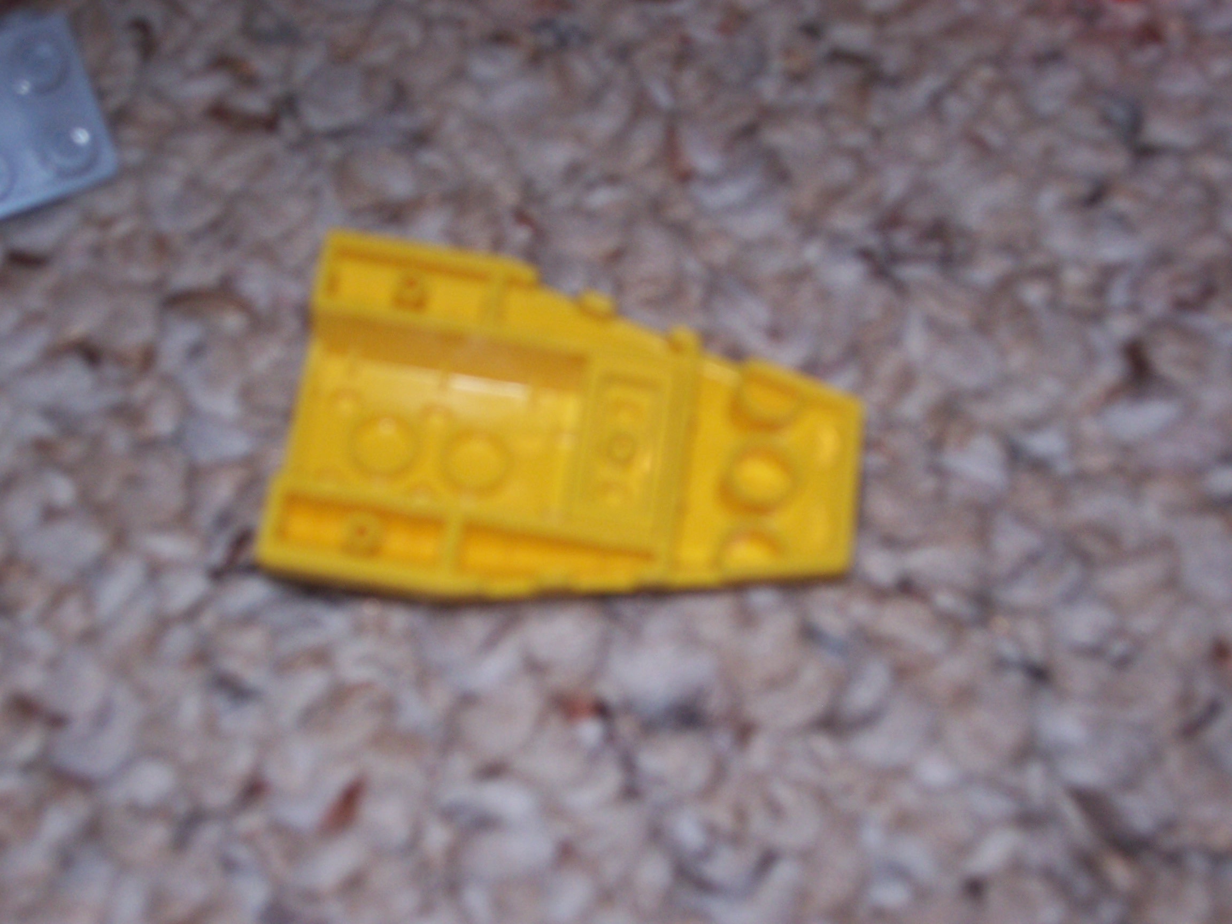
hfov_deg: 29.4
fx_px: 2349
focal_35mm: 66
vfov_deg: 22.3
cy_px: 462
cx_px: 616
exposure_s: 1/90
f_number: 4
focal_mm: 10.8
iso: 125
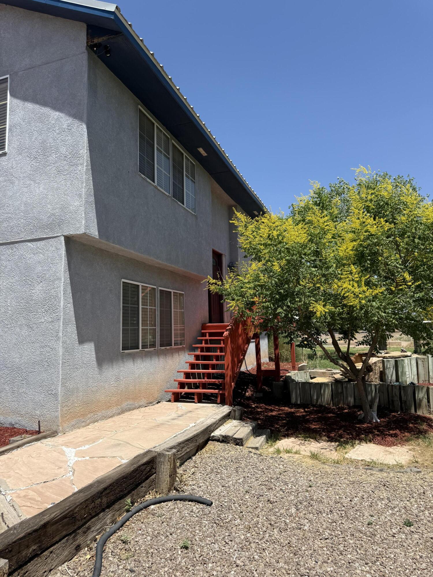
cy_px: 288
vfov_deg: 71.6
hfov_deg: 56.8
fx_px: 400
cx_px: 216
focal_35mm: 24
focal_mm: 6.76
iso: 80
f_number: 1.78
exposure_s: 1/4405
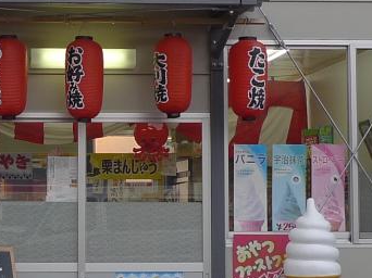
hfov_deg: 17.6
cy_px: 149
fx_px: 1181
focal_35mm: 110
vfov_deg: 13.4
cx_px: 20
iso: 80
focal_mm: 5.4
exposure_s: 1/125
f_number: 2.5
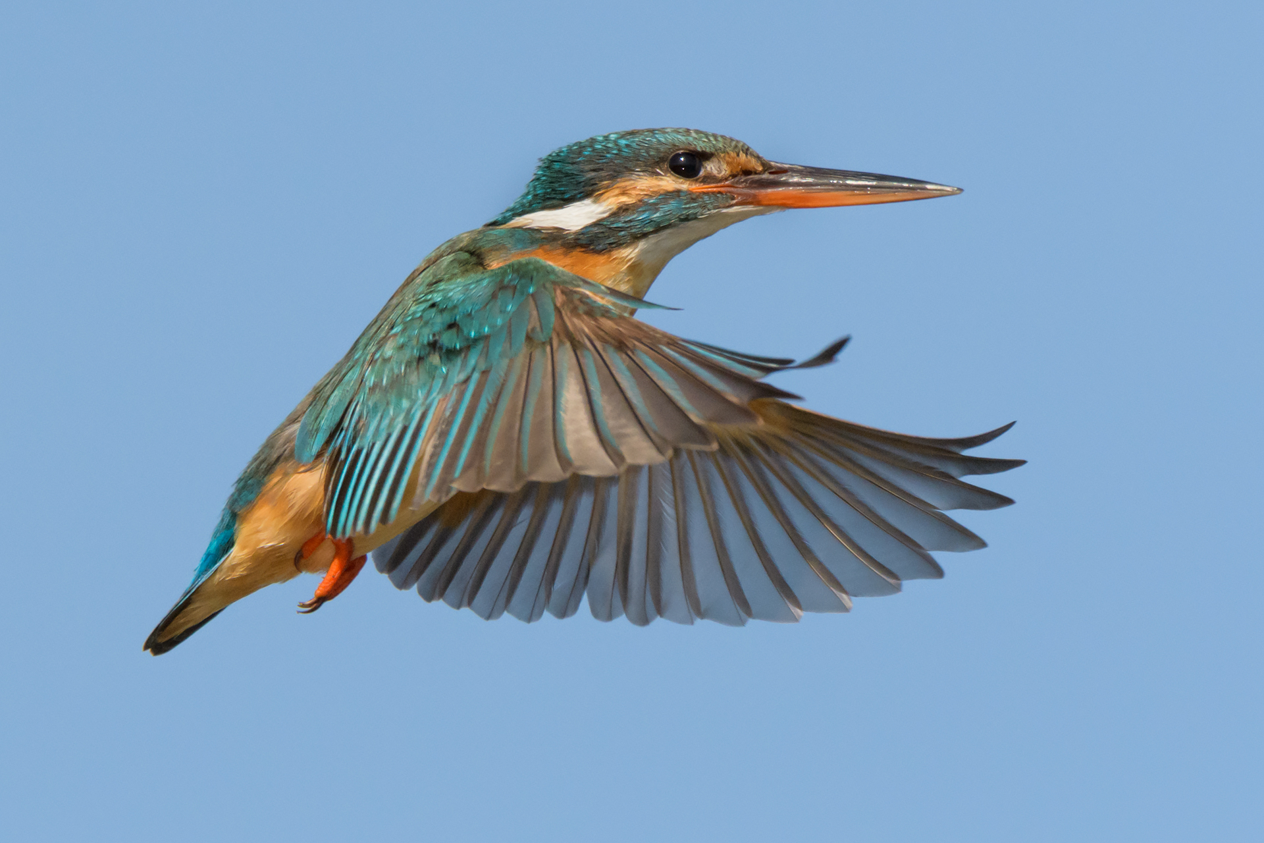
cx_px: 632
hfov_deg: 2.3
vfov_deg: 1.5
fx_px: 31598
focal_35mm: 900
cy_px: 422
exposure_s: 1/4000
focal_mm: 600
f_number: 8
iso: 800
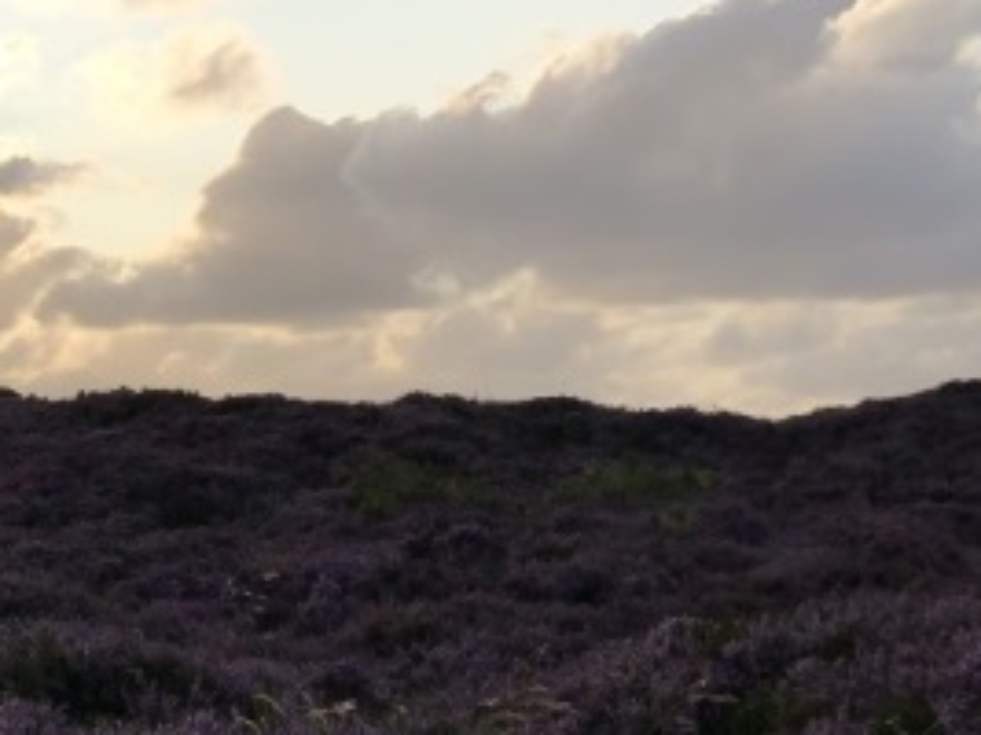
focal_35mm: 84
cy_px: 470
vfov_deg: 17.5
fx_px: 2379
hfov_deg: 21.1
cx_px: -301
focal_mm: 4
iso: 20
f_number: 1.8
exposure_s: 1/3205
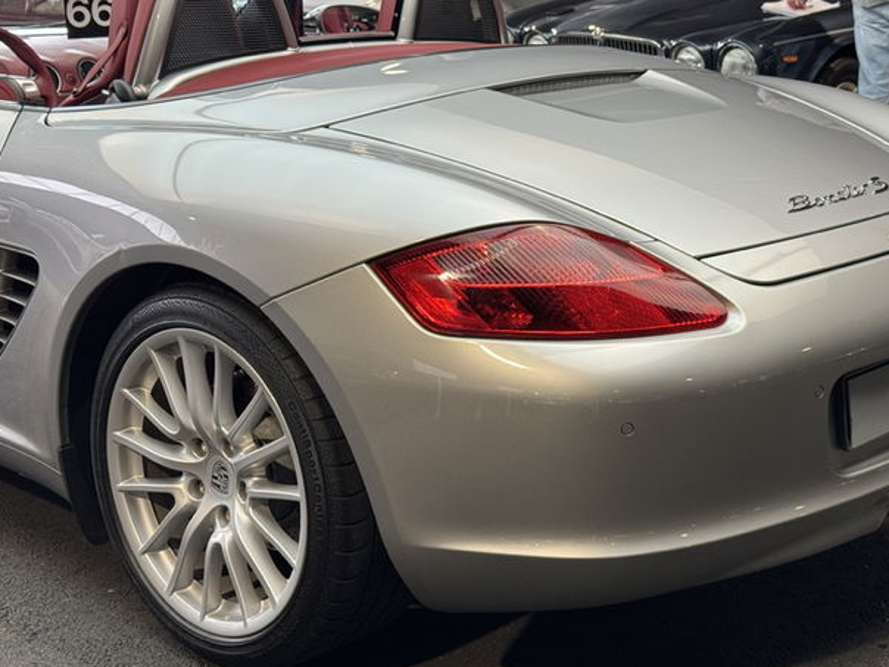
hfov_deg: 31.5
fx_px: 1567
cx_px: 555
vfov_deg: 24.0
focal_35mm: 61
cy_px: 330
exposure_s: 1/50
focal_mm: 6.76
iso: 64
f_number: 1.78
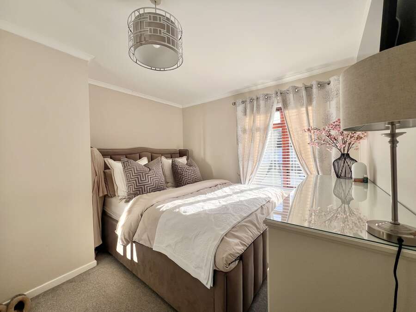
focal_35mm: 13
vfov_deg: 89.9
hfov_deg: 106.2
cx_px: 208
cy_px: 156
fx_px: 156
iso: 32
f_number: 1.8
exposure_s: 1/211
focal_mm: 1.57
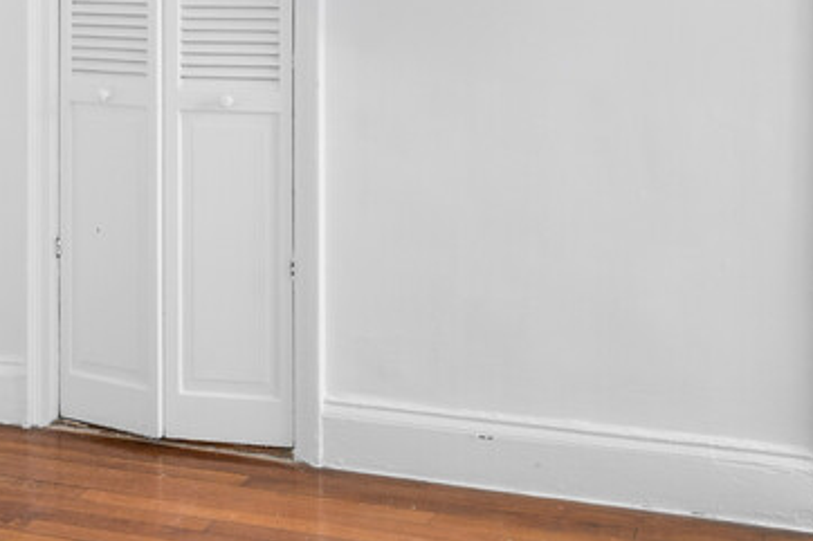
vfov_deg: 22.1
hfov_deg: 34.4
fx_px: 1309
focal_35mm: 58
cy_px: -58
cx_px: 499
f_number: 11
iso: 320
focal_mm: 14
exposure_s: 1/3
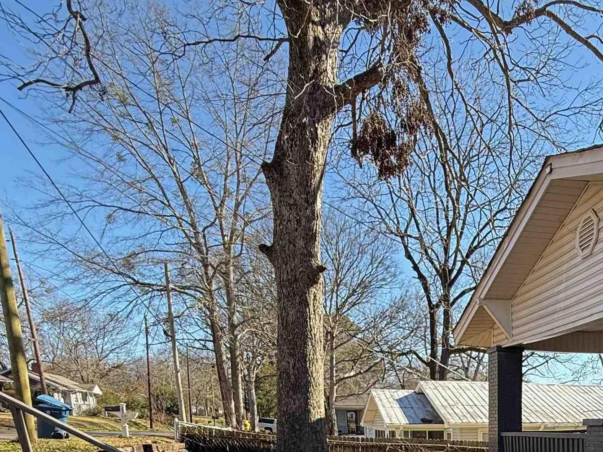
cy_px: 512
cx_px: 510
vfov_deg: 36.4
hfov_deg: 51.9
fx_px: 557
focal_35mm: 32
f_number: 2.2
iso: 64
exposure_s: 1/363
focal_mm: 2.22
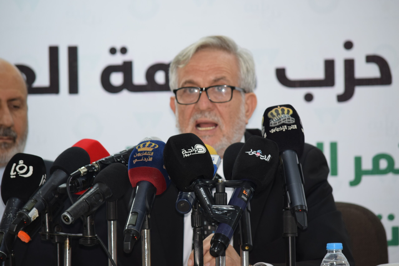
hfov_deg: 7.4
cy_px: 133
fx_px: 3076
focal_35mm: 278
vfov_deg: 5.0
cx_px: 200
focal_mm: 185
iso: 500
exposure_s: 1/60
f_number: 5
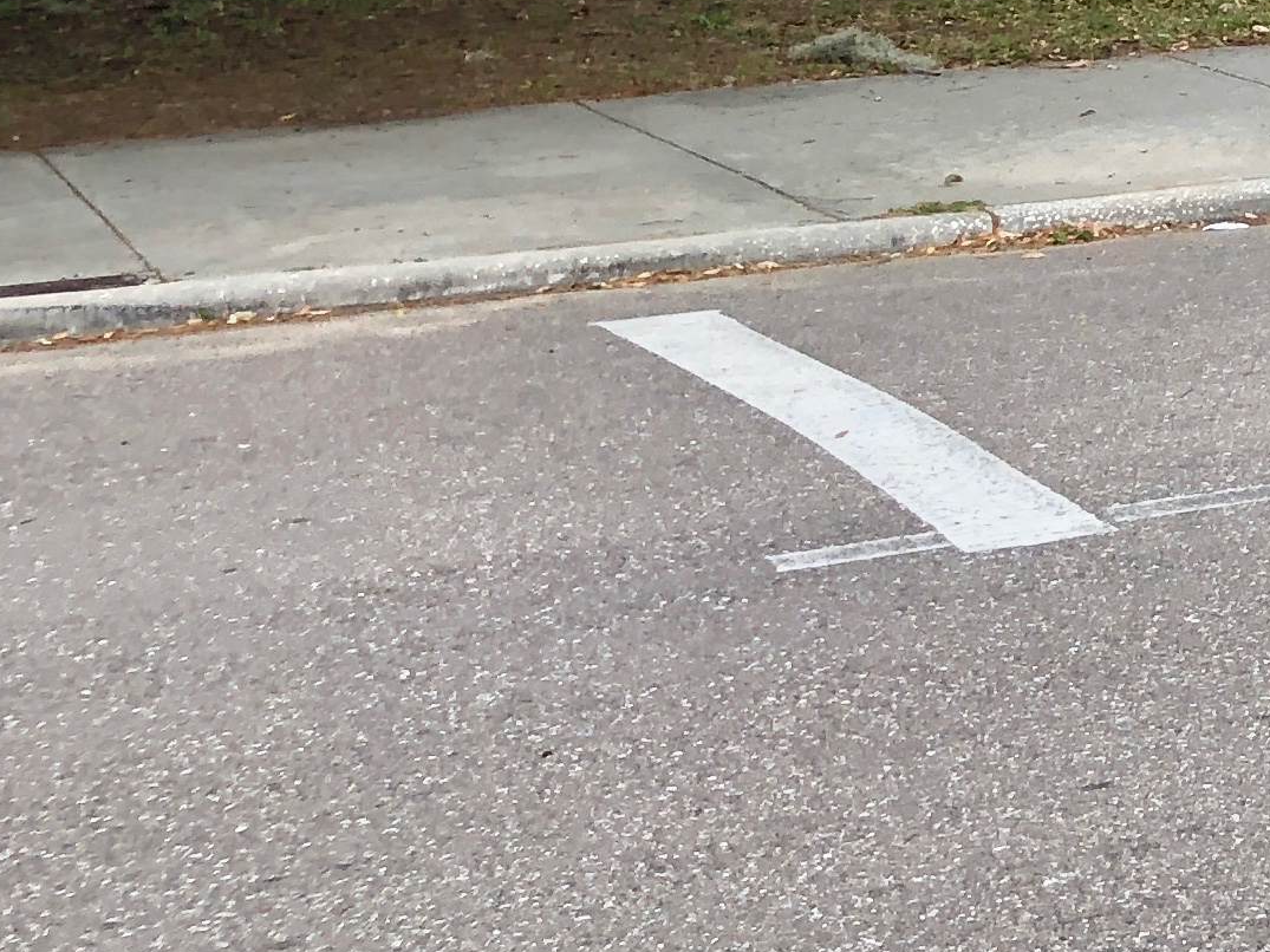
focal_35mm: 105
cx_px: 2297
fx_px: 3852
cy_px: -519
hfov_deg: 15.9
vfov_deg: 13.2
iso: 20
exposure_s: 1/123
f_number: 1.8
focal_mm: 4
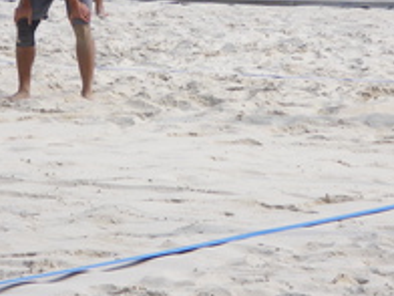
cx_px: 169
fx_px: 3824
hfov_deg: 5.9
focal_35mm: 336
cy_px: -6
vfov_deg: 4.4
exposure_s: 1/200
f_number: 5.8
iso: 64
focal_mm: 19.6
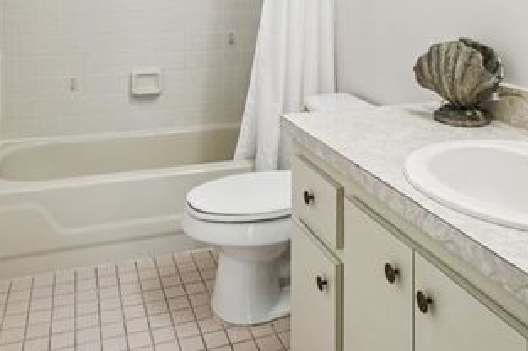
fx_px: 527
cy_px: -14
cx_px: 266
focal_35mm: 36
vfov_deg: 33.1
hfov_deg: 53.2
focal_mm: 16
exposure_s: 1/20
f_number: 8
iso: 400
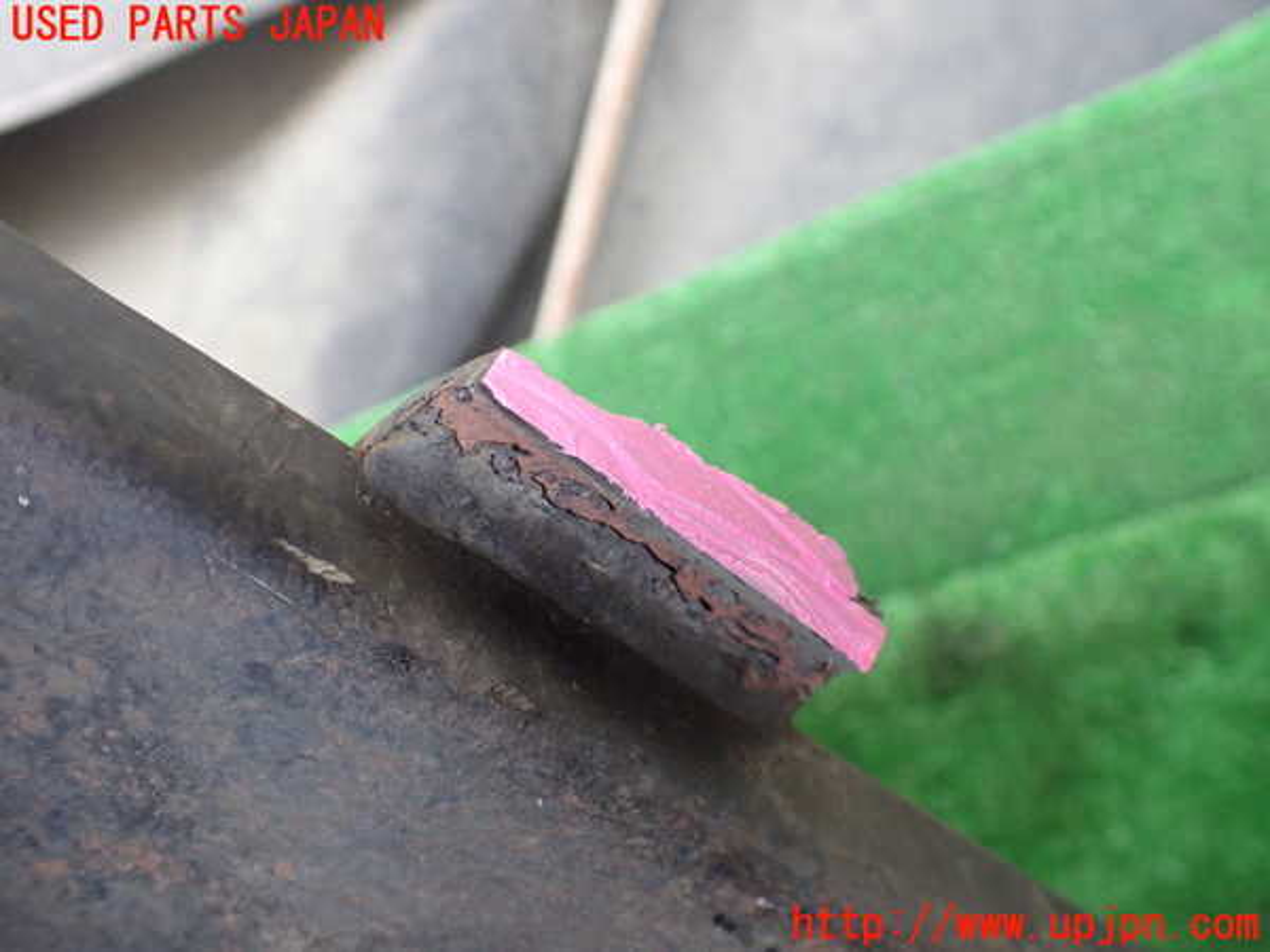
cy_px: 476
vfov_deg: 46.8
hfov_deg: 60.0
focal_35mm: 30
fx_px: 1101
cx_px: 635
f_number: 2.3
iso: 640
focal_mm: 5.4
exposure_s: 1/125
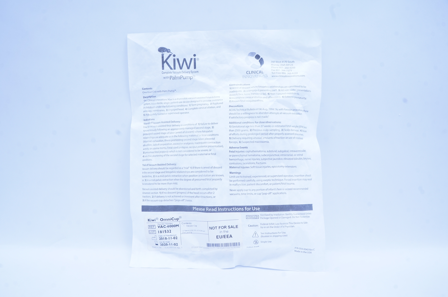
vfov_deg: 47.8
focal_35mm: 27
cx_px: 224
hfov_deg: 67.4
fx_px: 336
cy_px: 148
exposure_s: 1/10
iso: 400
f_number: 14
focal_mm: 18
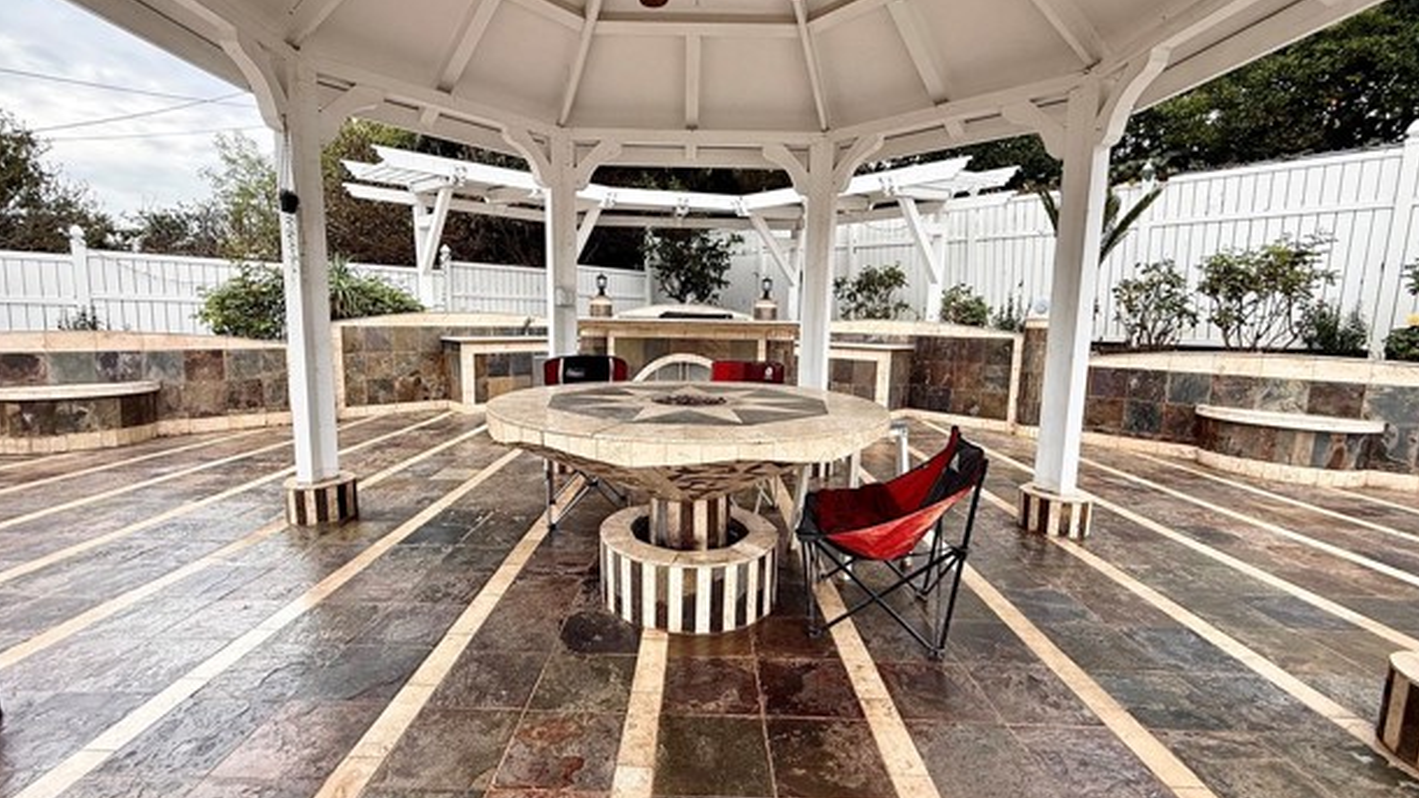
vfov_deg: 67.1
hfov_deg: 99.4
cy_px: 396
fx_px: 602
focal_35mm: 16
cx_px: 691
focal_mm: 2.22
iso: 50
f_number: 2.2
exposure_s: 1/310
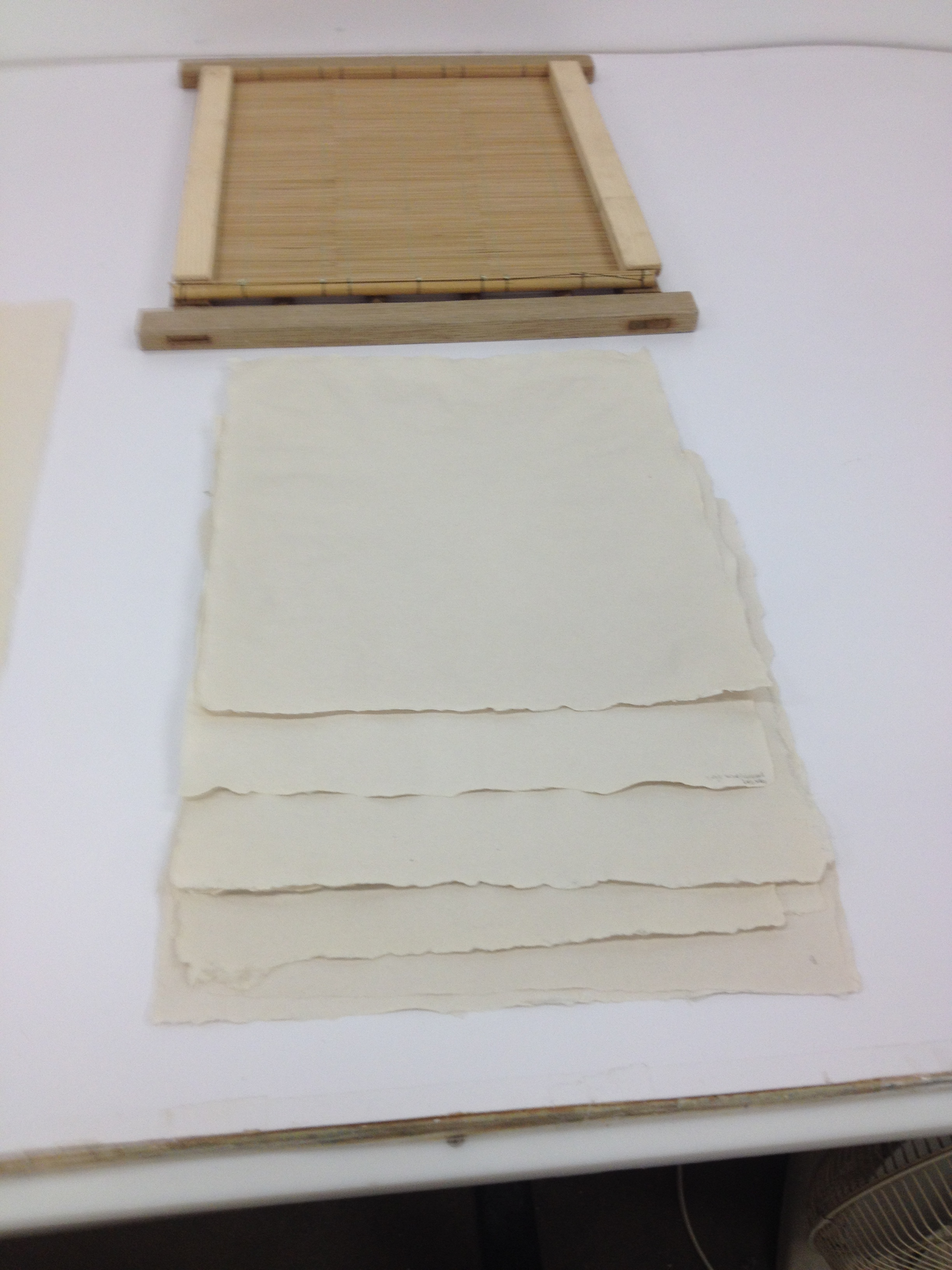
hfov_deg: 40.7
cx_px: 476
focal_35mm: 35
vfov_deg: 52.6
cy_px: 635
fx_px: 1283
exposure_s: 1/60
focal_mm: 4.28
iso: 64
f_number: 2.4
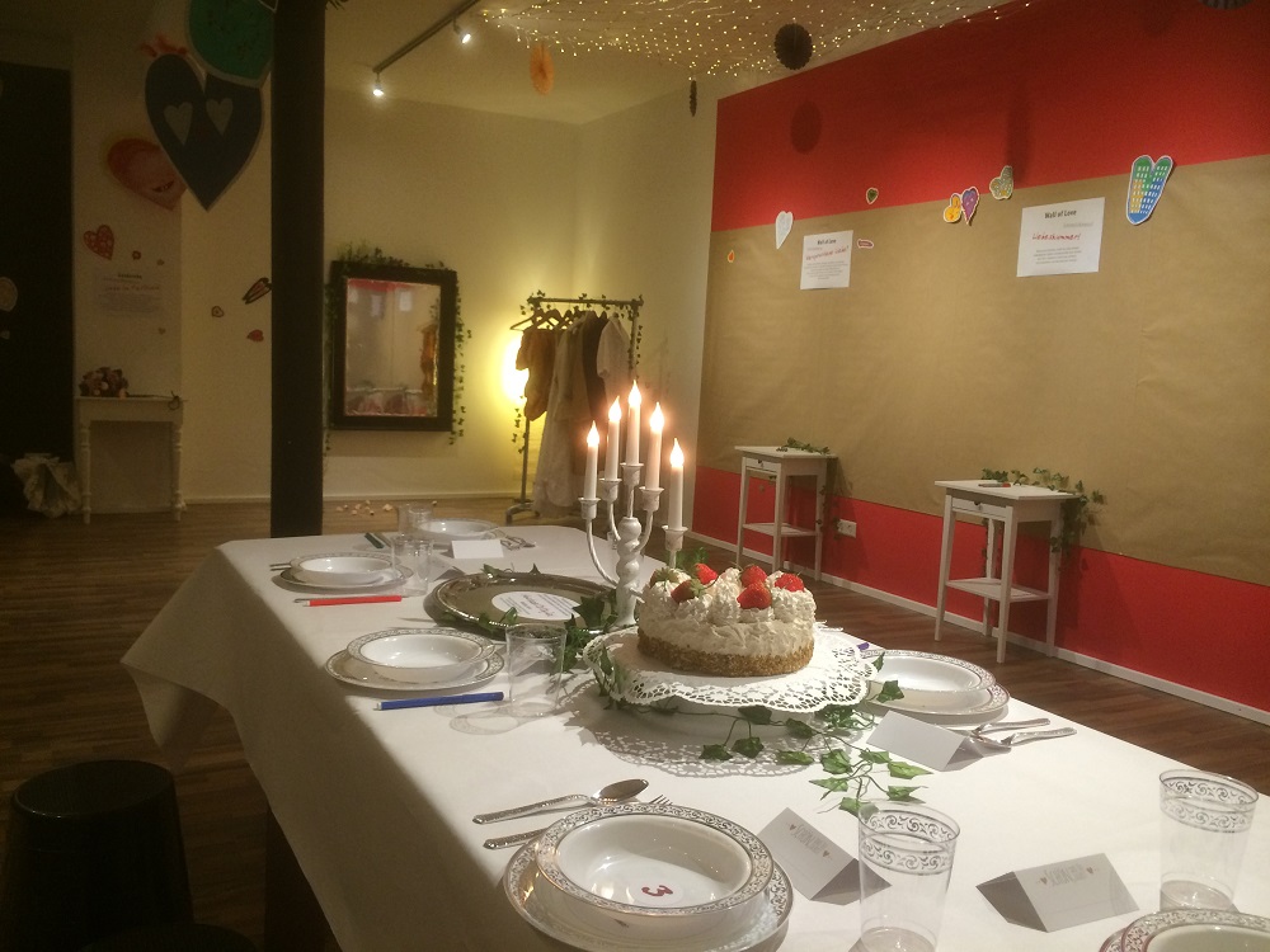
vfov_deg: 48.2
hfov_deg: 61.7
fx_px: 1064
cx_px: 635
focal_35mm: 29
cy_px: 476
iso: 160
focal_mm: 4.15
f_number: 2.2
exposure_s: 1/33
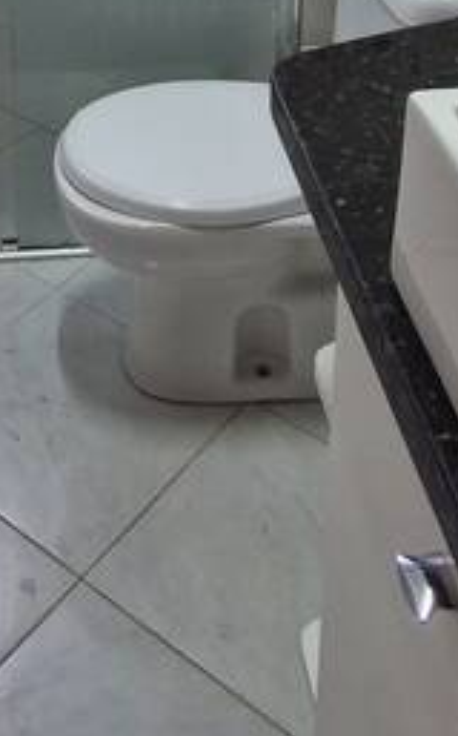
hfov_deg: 22.1
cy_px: -235
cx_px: 126
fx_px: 1162
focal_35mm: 58
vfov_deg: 28.5
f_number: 2.2
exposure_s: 1/60
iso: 100
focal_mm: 1.74
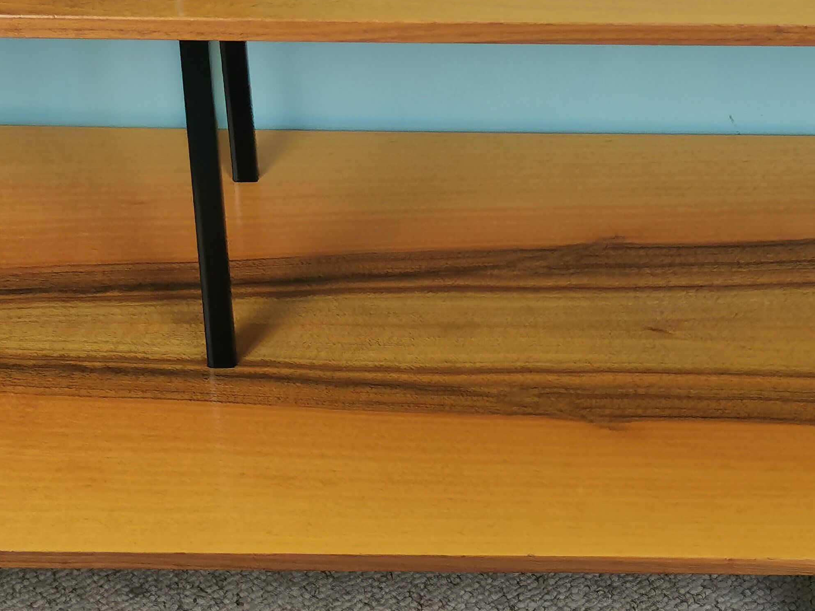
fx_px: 2778
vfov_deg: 12.5
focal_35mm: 118
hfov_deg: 16.7
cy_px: 222
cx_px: 539
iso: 80
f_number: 1.8
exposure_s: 1/100
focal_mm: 5.58
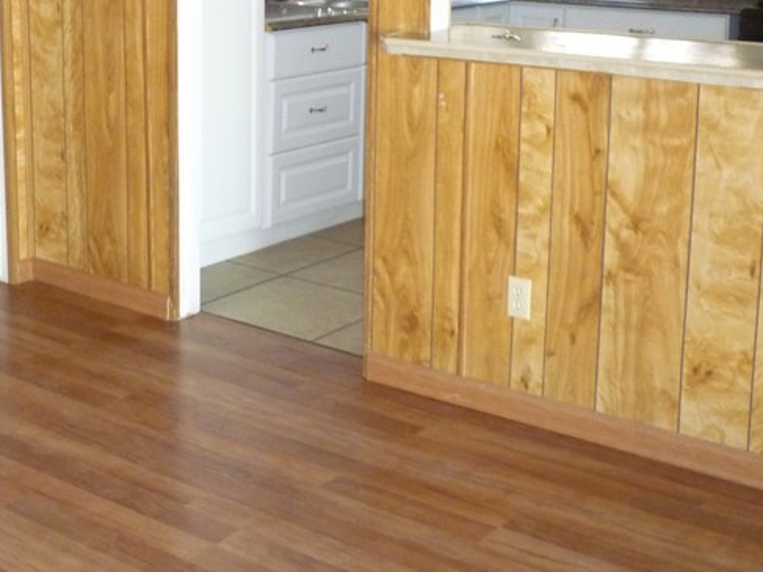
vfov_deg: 23.6
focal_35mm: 61
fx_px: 1344
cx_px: 204
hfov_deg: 31.2
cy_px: 97
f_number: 3.3
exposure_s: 1/30
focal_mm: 5.2
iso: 400
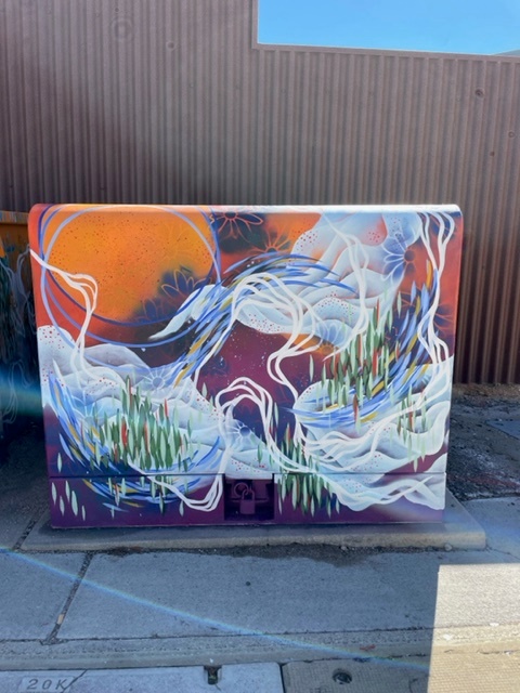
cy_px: 346
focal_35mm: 26
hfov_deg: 53.1
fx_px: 521
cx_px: 260
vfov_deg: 67.3
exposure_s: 1/1383
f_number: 1.6
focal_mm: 4.2
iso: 32
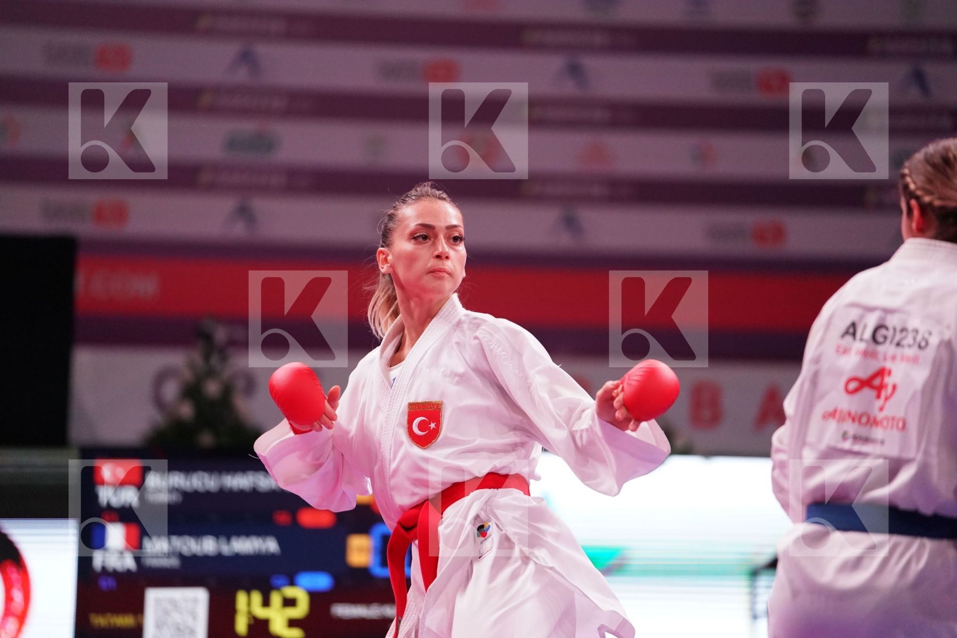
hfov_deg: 10.4
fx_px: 5237
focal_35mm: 197
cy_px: 319
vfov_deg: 7.0
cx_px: 478
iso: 5000
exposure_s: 1/1000
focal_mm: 197
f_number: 2.8
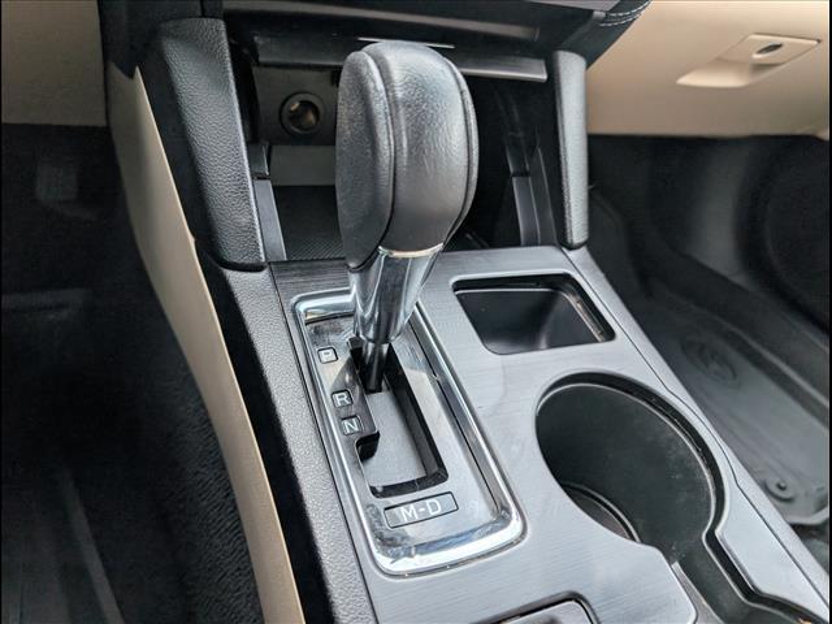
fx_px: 577
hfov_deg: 71.6
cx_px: 416
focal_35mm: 24
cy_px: 312
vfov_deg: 56.8
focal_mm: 6.9
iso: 41
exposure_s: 1/256
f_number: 1.68
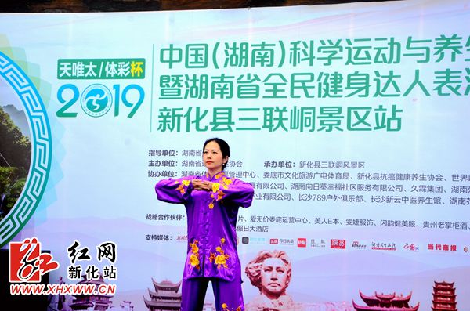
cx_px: 235
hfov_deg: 23.4
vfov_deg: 15.6
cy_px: 156
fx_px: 1133
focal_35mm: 87
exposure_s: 1/200
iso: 200
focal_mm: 58
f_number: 7.1
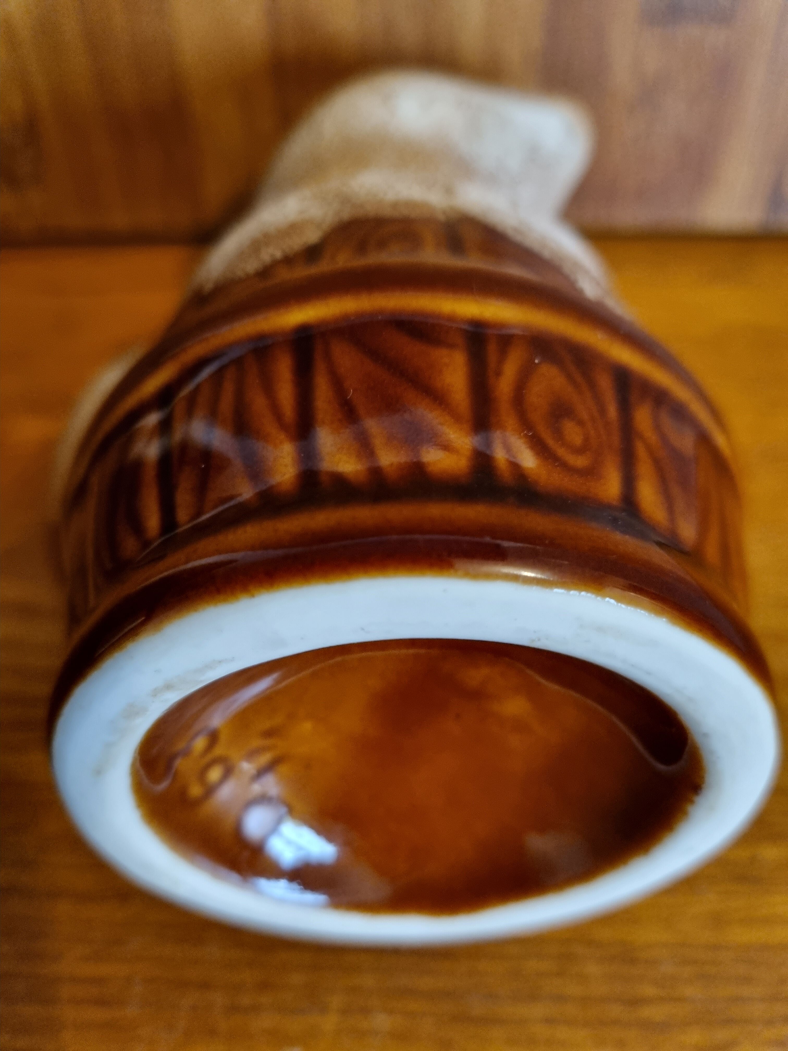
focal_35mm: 26
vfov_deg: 67.3
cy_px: 526
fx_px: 789
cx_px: 394
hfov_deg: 53.1
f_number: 1.8
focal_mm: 5.4
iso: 640
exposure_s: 1/50
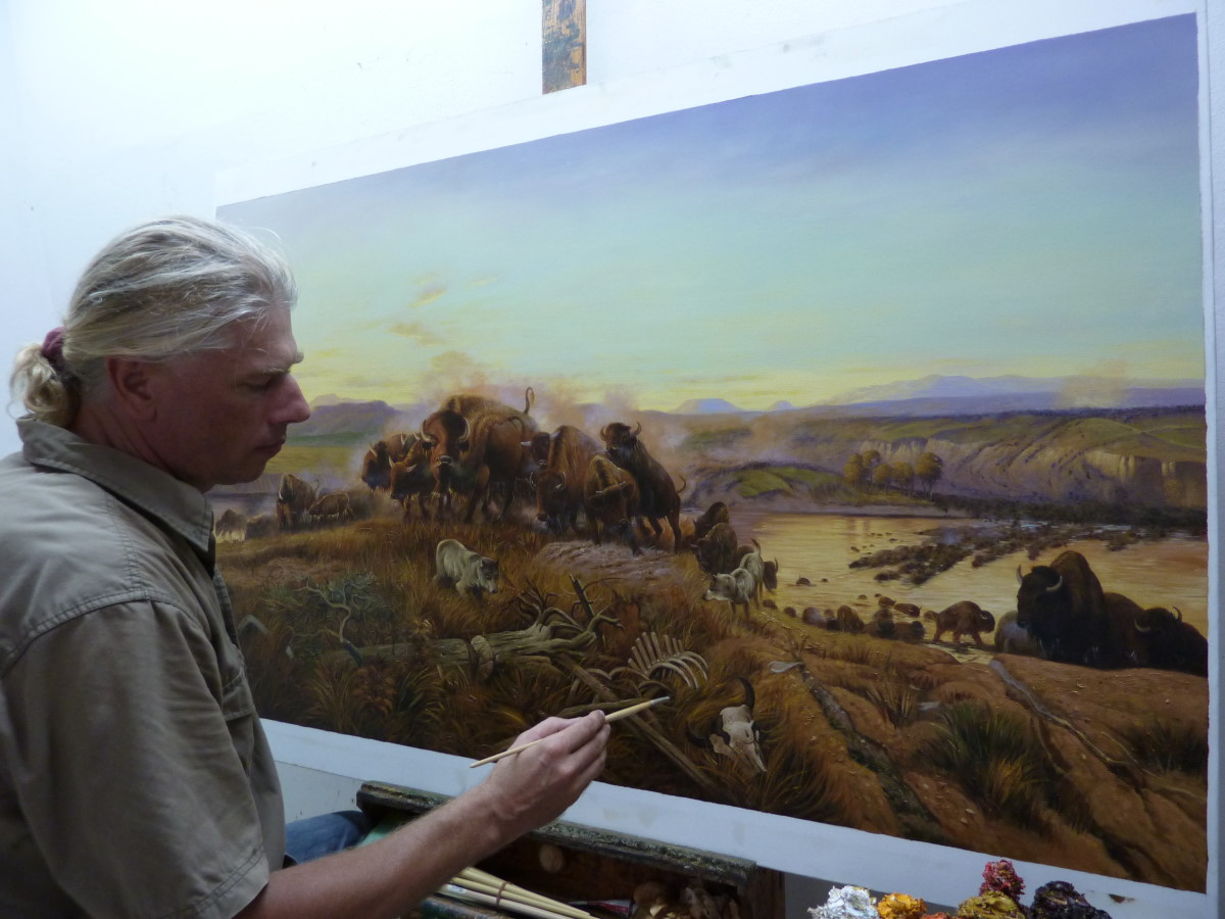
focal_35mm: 25
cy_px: 460
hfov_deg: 69.4
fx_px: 885
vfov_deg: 54.9
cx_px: 612
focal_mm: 4.1
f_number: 3.3
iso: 200
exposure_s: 1/30
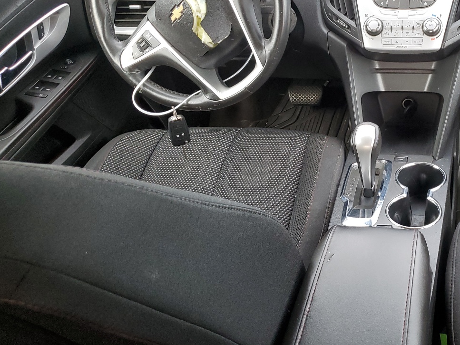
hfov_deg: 41.9
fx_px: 572
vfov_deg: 33.6
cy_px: 158
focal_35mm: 43
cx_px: 369
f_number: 1.5
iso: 70
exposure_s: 1/120
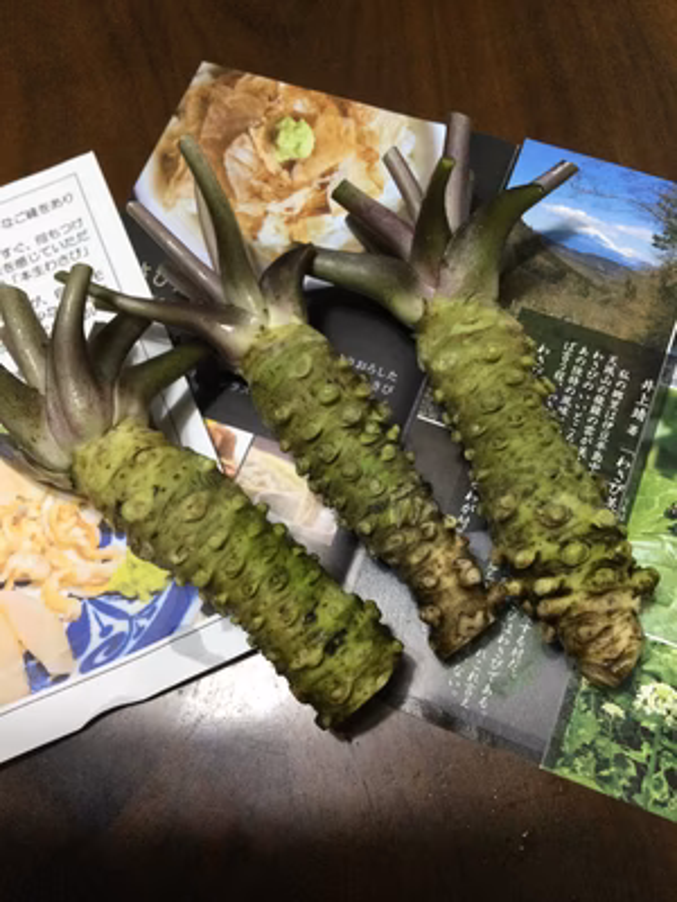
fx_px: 808
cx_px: 338
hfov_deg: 45.4
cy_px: 451
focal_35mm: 31
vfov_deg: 58.4
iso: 125
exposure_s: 1/30
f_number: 2.4
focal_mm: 3.3
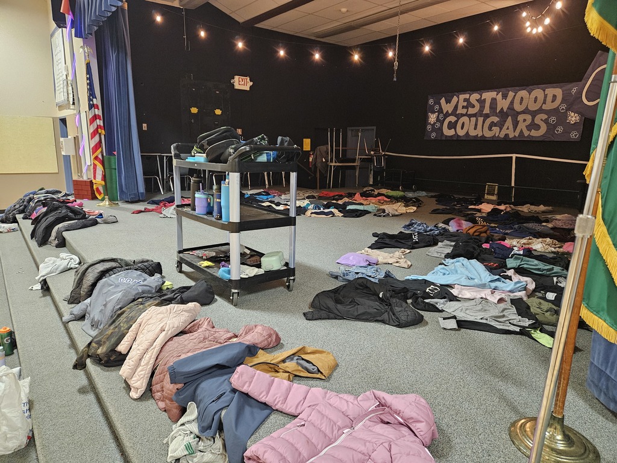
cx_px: 308
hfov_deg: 73.9
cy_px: 232
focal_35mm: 23
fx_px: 410
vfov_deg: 58.9
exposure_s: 1/60
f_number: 1.8
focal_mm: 5.4
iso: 800
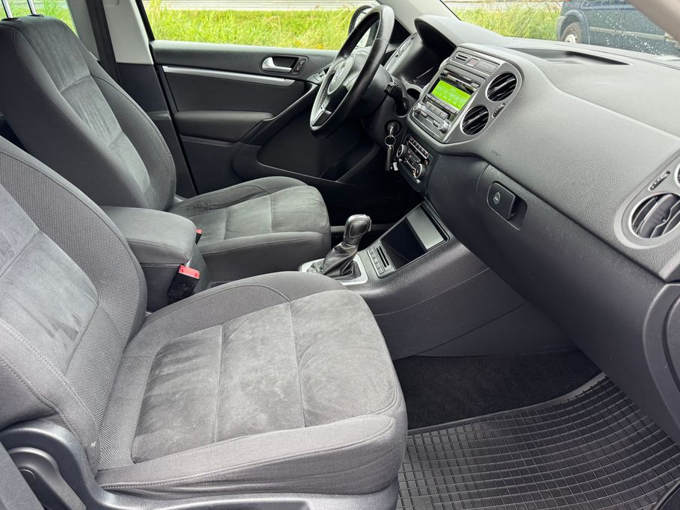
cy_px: 235
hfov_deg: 65.1
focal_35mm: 27
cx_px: 300
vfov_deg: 51.3
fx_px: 531
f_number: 1.78
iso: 250
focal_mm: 6.76
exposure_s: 1/60
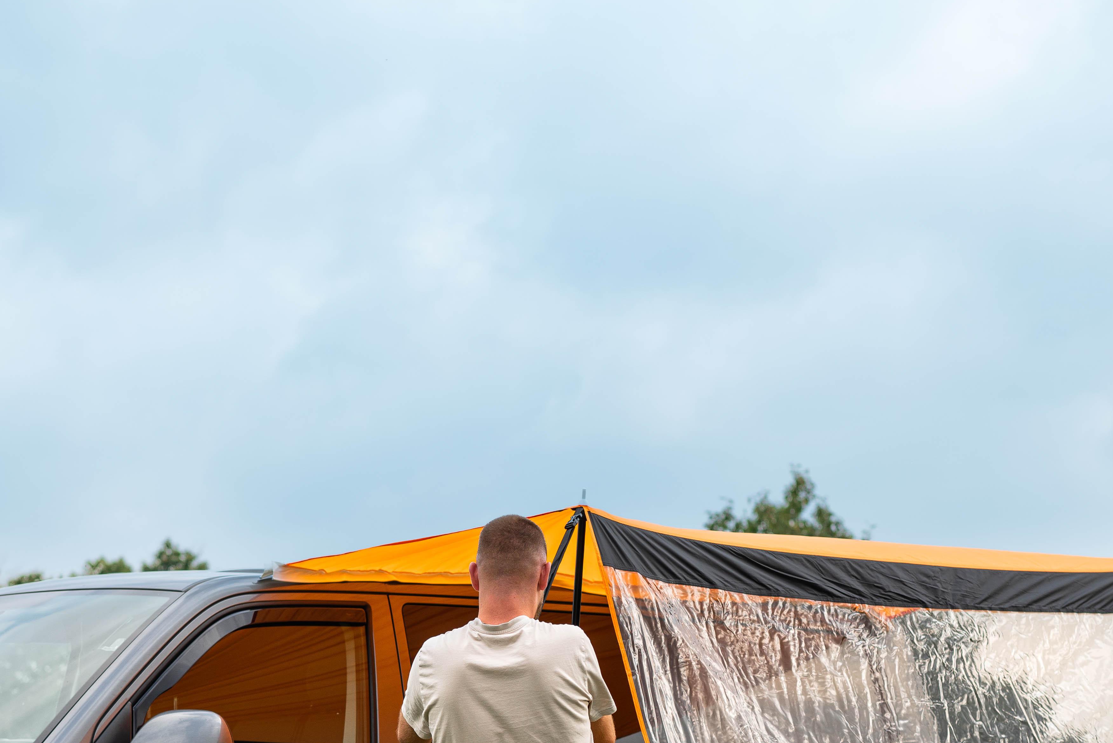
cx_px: 538
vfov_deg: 12.2
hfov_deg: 18.4
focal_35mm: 111
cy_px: 721
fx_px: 3432
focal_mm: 50
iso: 125
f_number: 3.2
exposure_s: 1/640
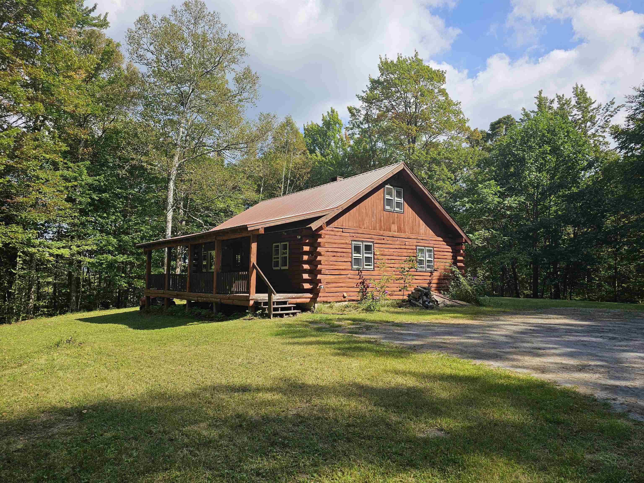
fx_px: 428
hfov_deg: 73.9
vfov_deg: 58.9
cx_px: 322
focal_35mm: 23
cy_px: 242
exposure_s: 1/617
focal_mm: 6.3
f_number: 1.7
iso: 10
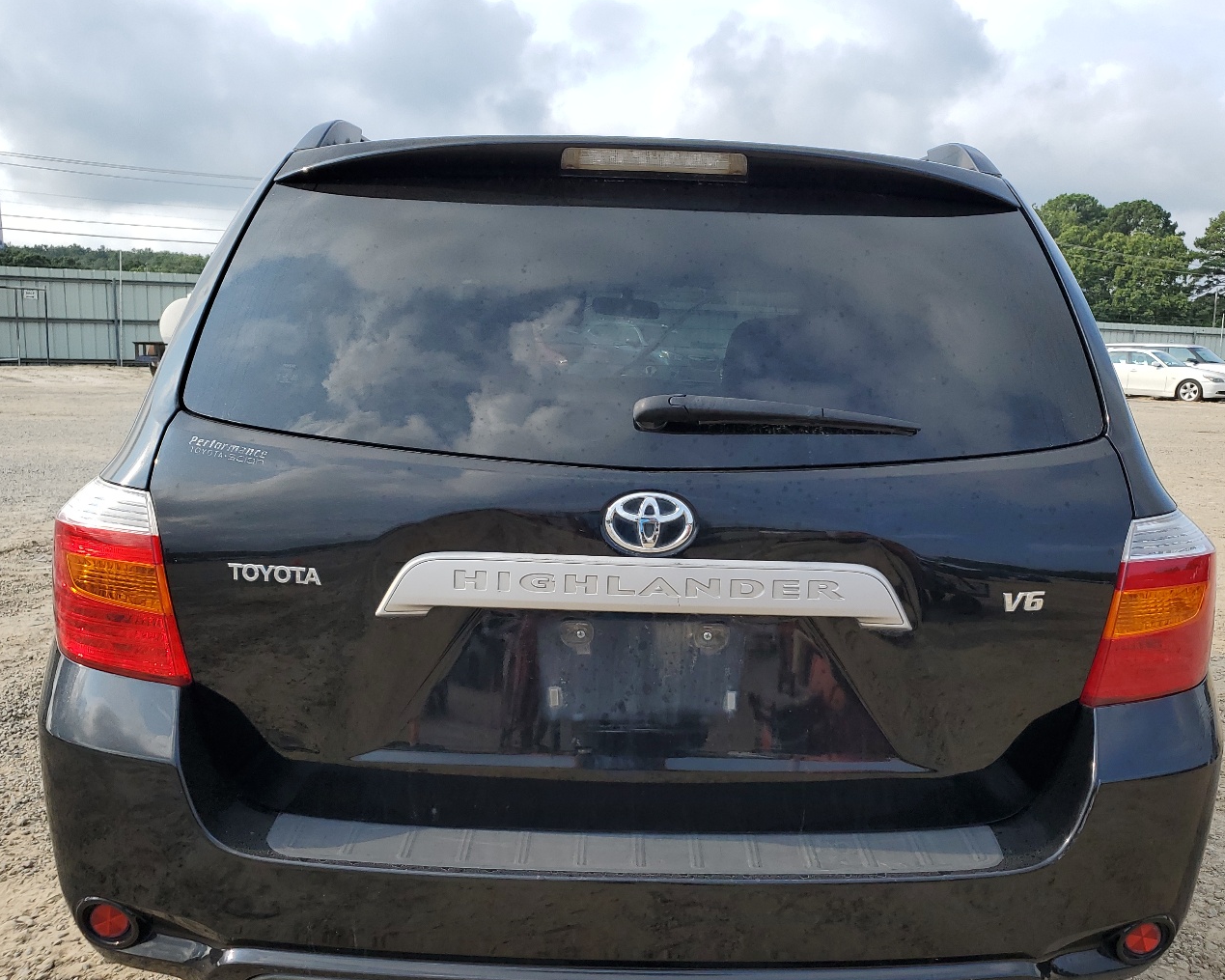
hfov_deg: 55.7
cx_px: 629
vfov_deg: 45.6
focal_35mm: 32
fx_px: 1160
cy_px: 574
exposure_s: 1/1667
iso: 50
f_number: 1.5
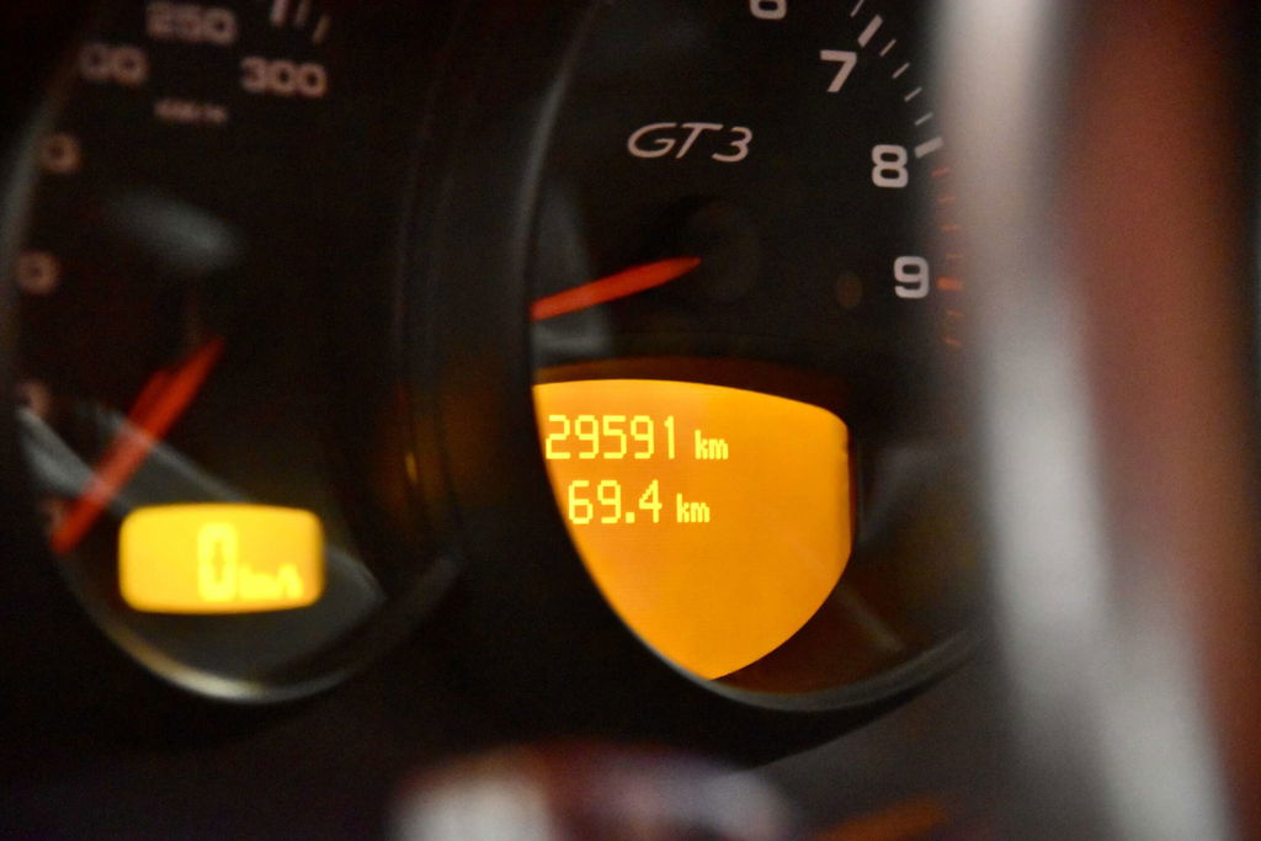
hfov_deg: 11.2
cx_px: 630
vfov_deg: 7.5
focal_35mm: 183
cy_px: 420
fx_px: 6411
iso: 12800
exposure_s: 1/15
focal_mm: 122
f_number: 5.6
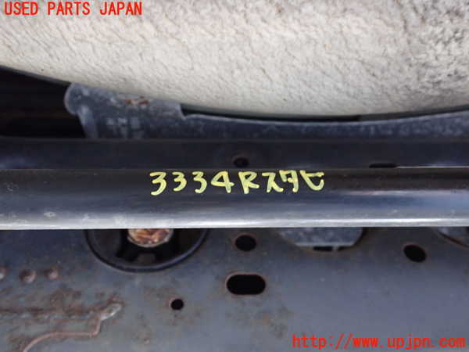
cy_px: 176
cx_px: 234
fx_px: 406
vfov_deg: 46.8
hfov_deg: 60.0
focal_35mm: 30
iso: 800
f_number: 2.3
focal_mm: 5.4
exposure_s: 1/20
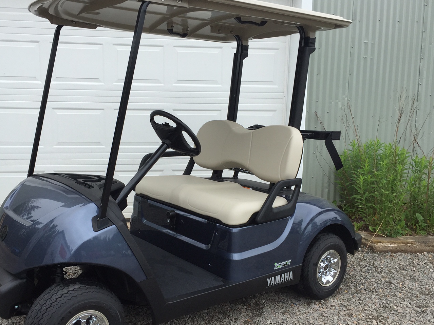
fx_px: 464
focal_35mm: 37
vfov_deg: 38.6
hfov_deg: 49.9
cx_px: 181
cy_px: 179
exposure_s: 1/1014
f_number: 2.2
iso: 32
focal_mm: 4.15
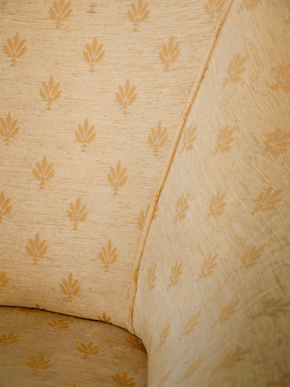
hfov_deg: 14.2
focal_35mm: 104
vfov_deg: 18.9
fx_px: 1162
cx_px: 145
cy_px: 194
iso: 400
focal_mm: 52
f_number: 4
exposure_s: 1/20
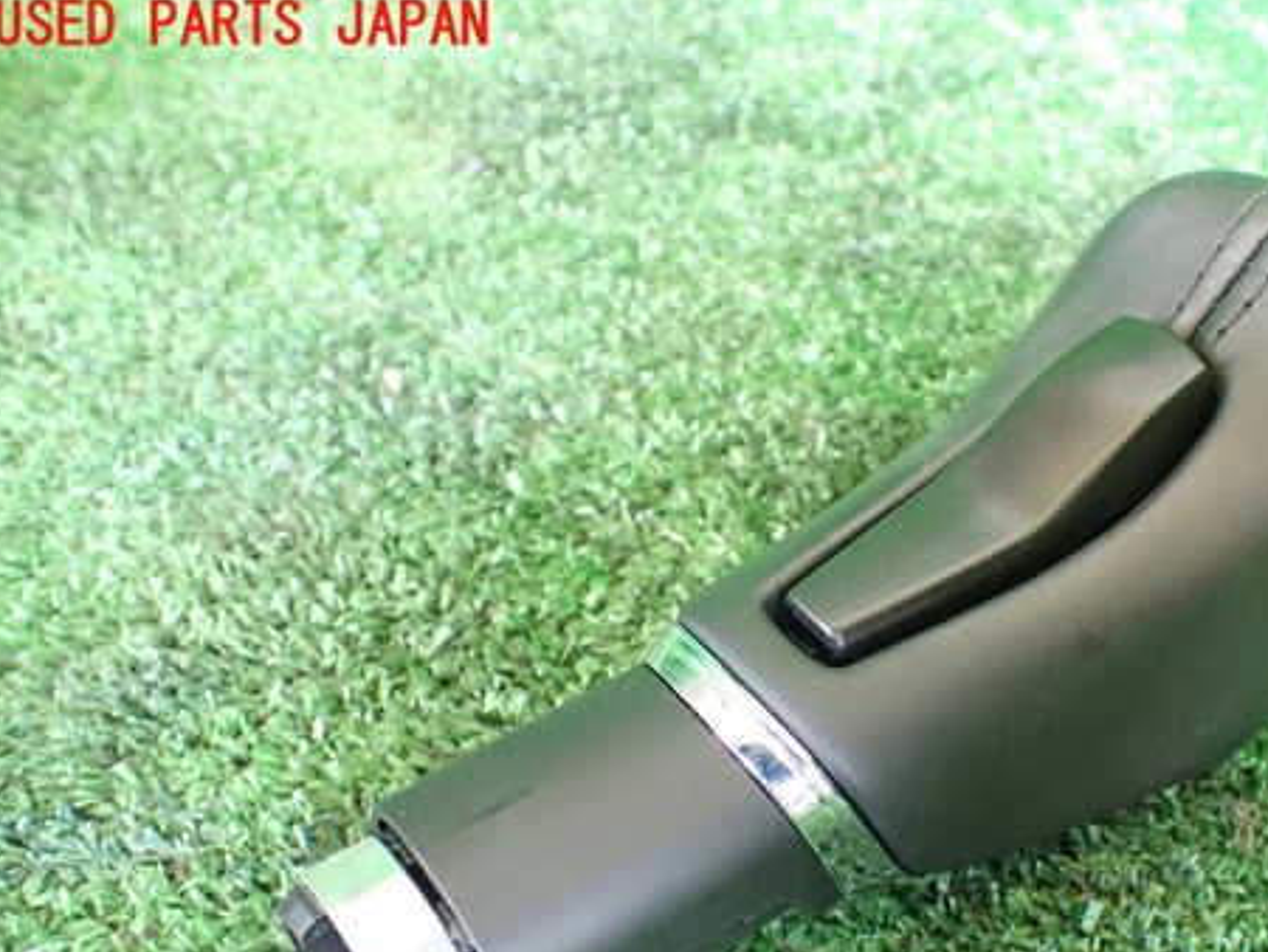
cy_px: 625
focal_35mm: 40
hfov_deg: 46.2
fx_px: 1466
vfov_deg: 35.7
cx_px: 823
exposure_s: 1/60
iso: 800
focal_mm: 5.4
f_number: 2.3
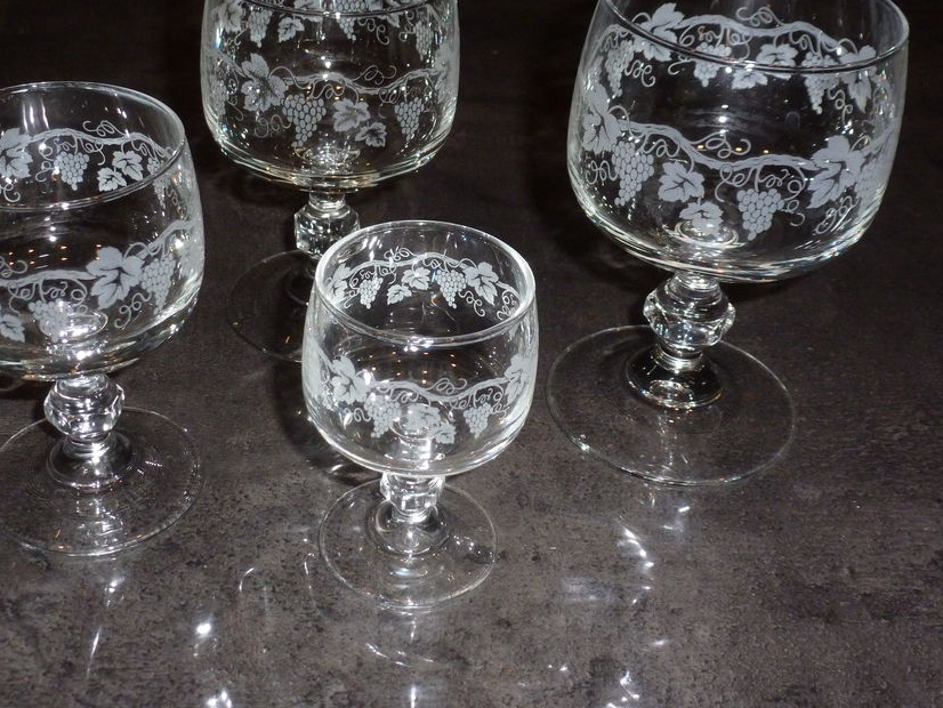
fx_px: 1253
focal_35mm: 46
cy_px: 287
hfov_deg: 41.2
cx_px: 424
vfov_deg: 31.5
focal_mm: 6.8
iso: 320
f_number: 3.8
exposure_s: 1/60
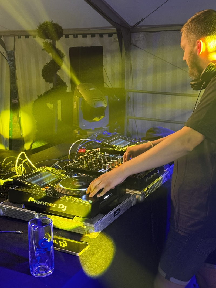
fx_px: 399
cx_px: 108
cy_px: 144
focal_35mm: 48
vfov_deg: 39.7
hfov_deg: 30.3
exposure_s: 1/39
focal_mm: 6.76
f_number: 1.78
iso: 320
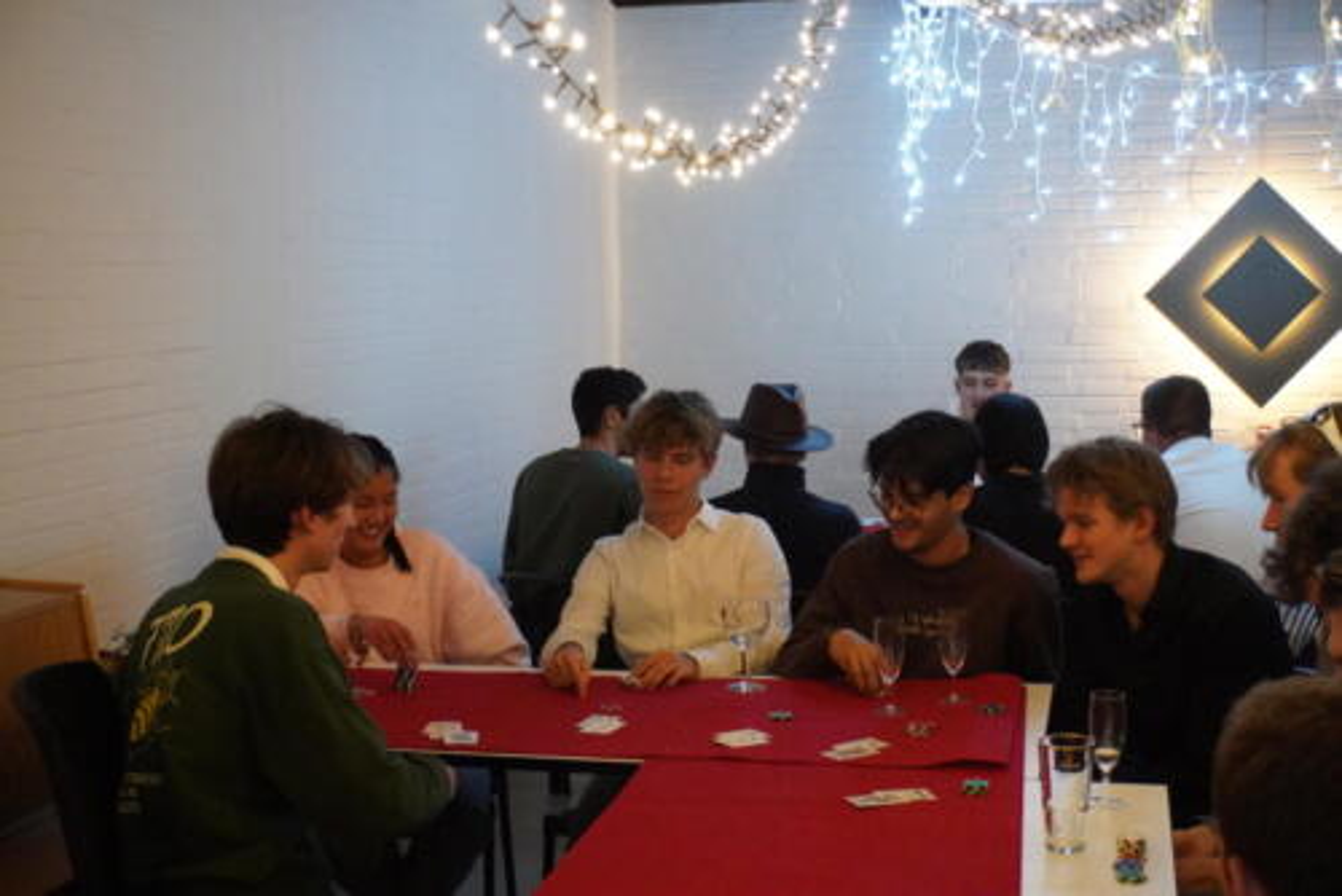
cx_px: 671
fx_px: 1902
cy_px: 448
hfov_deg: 38.9
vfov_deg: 26.5
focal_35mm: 51
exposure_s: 1/30
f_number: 5
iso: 6400
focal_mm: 34
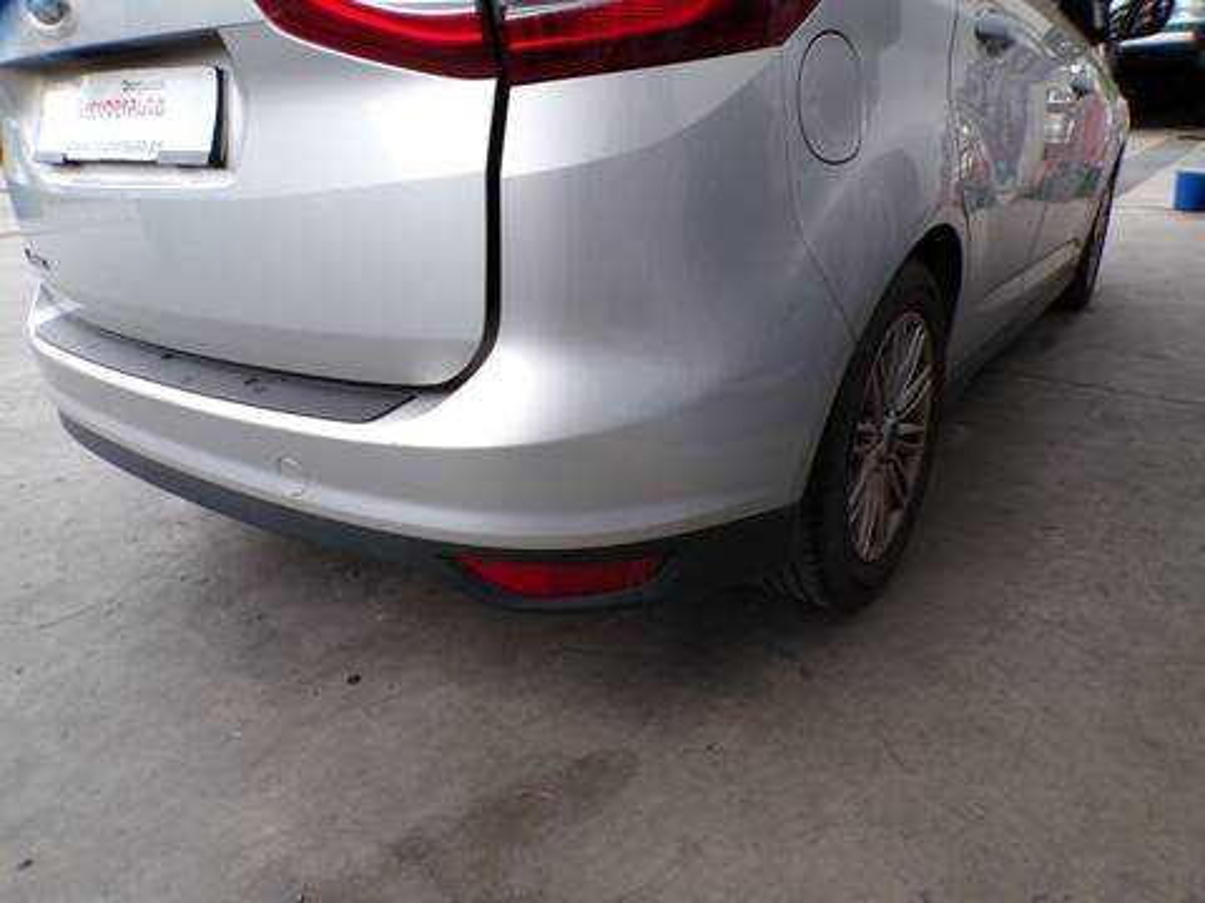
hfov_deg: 71.6
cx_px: 602
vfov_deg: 56.8
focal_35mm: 24
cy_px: 452
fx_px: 835
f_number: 4.4
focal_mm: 4.3
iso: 100
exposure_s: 1/120
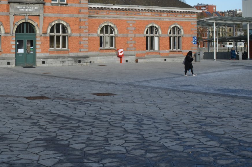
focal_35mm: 49
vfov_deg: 26.5
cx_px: 52
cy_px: 18
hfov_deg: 38.9
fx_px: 342
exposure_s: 1/250
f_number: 8
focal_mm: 18
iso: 110
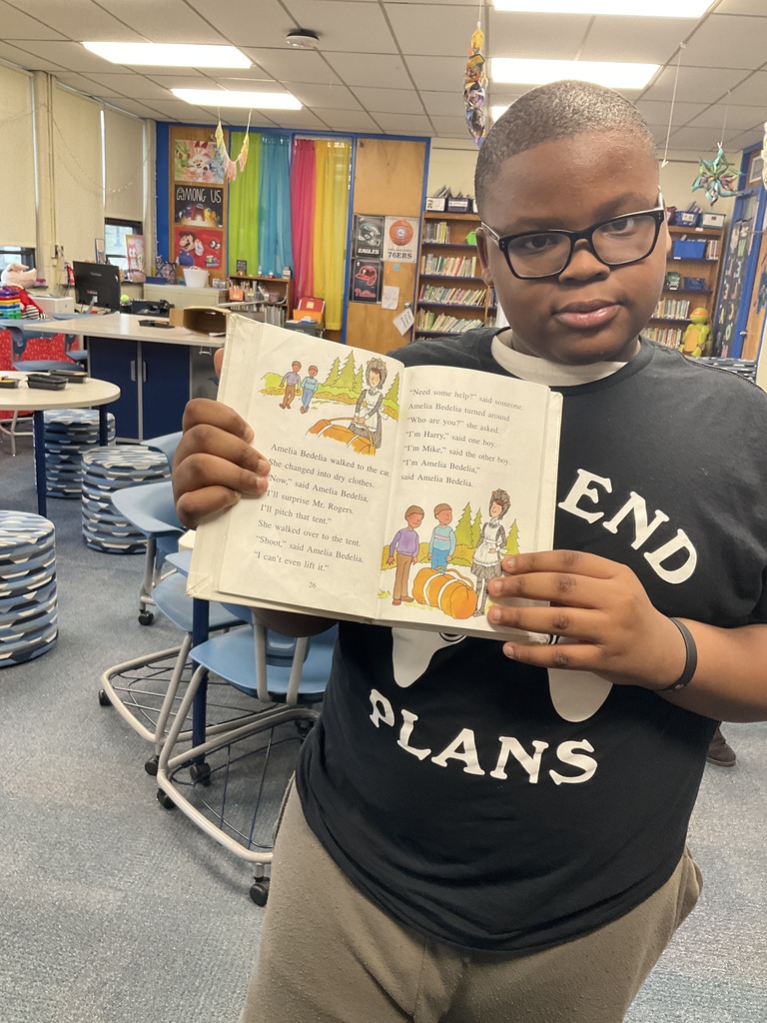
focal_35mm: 29
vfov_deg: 61.7
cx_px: 384
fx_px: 857
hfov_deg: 48.2
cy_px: 512
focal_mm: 3
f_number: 1.8
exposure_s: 1/60
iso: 100
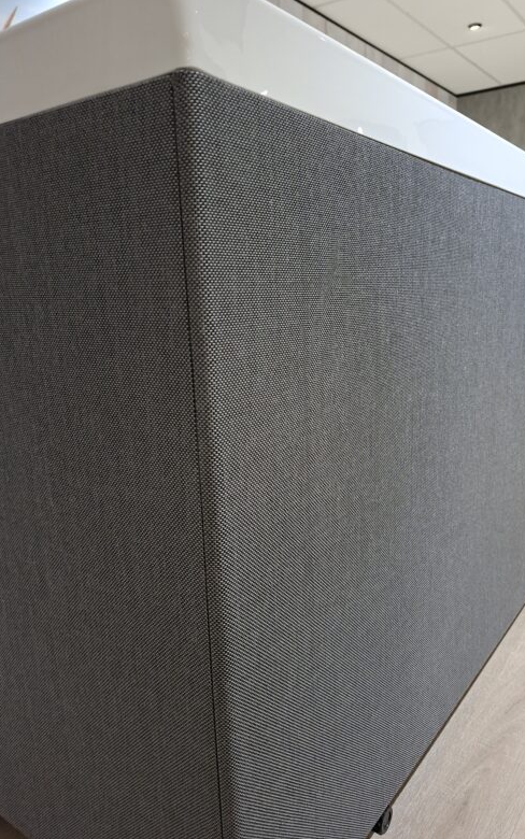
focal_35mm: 25
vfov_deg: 72.5
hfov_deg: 48.9
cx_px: 321
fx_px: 572
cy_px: 428
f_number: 1.8
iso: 400
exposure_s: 1/33
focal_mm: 5.54
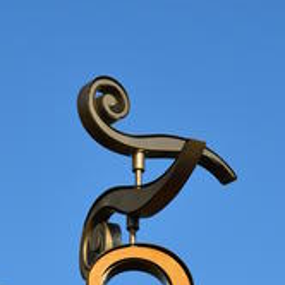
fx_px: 2077
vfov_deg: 7.7
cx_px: 126
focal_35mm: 223
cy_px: 460
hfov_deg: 7.8
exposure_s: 1/250
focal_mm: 50
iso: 100
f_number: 8
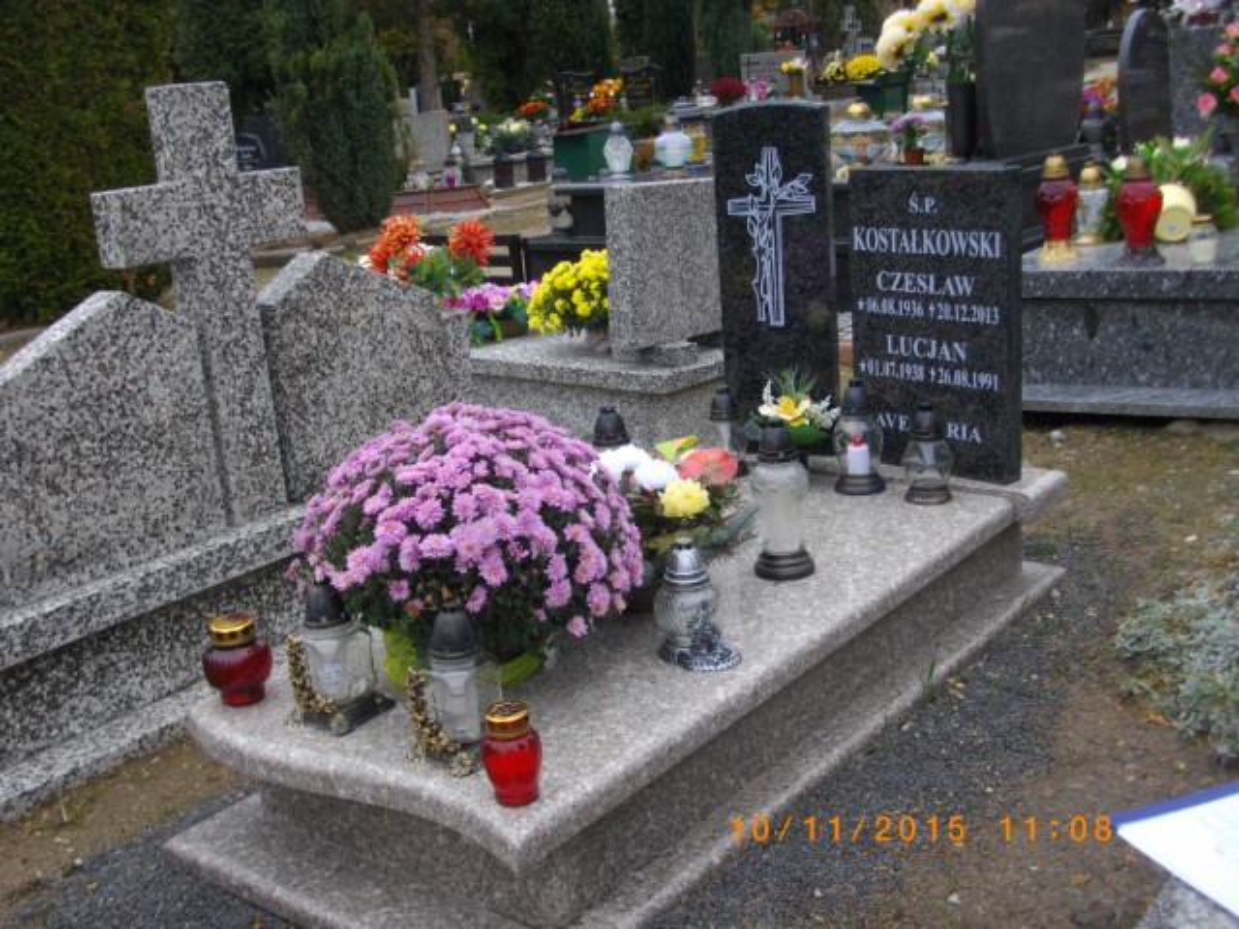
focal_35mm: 40
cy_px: 464
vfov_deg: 36.0
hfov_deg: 46.8
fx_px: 1432
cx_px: 620
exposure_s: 1/125
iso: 122
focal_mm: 7.1
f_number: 3.2
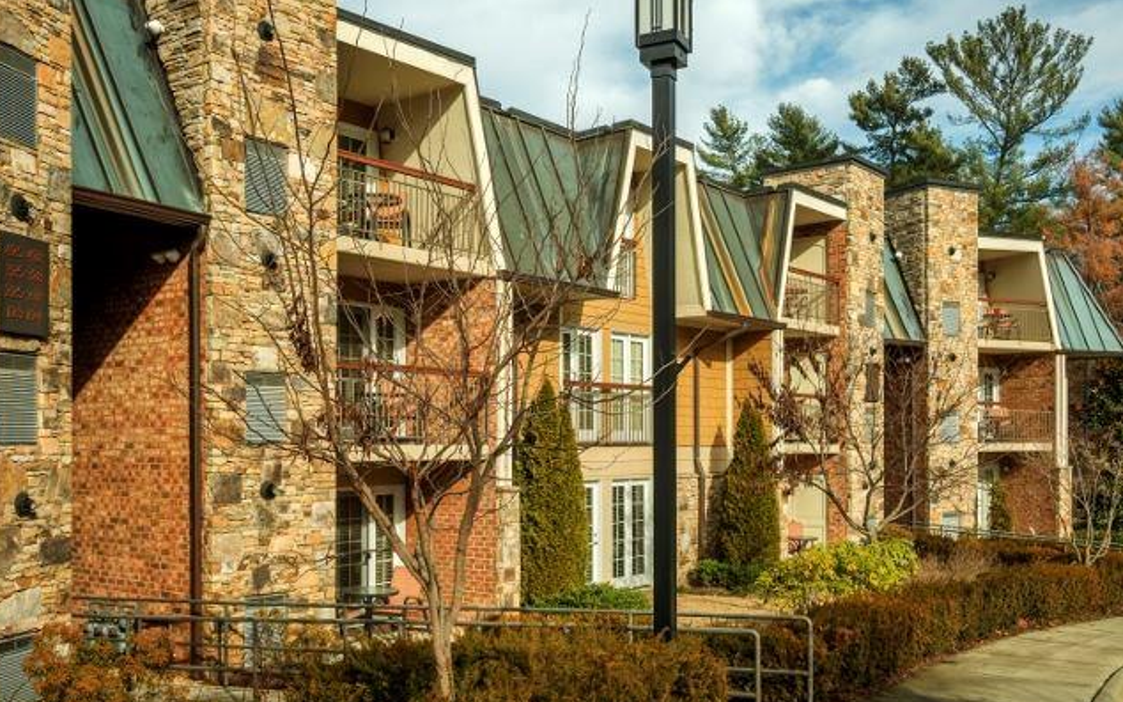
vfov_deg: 35.2
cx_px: 558
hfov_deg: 54.0
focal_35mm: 36
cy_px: 288
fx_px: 1102
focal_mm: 28
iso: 200
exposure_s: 1/400
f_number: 9
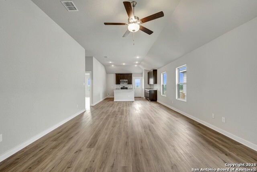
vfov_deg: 81.2
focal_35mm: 14
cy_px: 86
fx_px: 100
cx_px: 128
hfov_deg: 104.2
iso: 100
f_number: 9
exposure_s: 1/1.25
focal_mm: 14
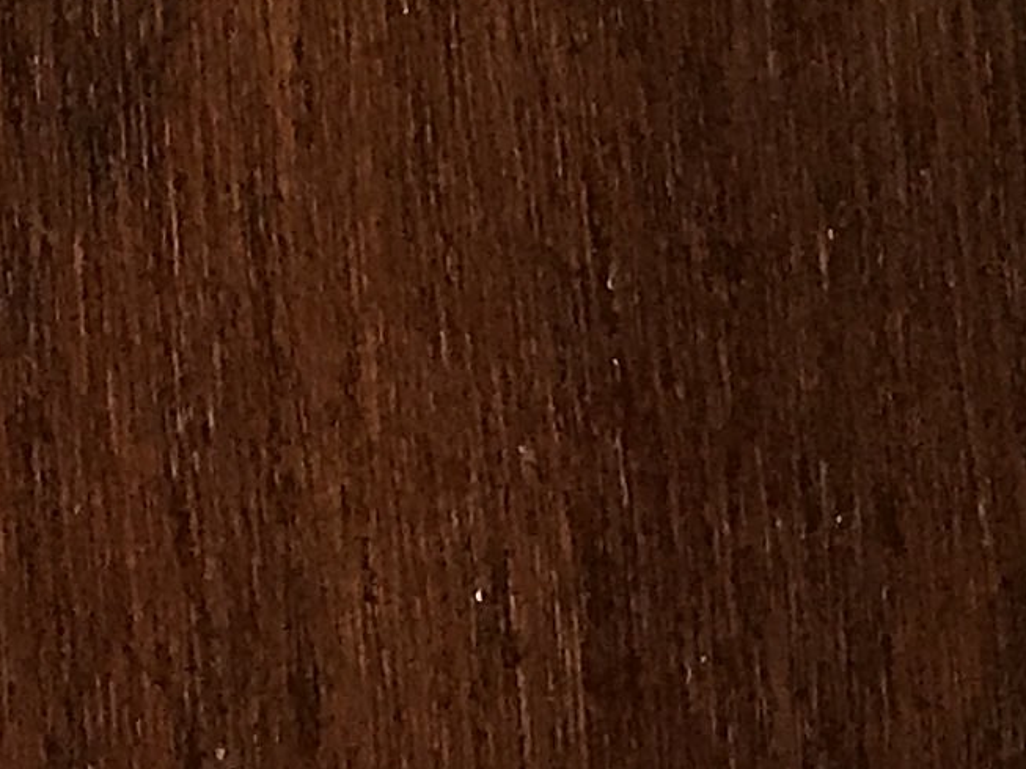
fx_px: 5125
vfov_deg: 7.5
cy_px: -1568
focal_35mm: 173
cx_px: -151
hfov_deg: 11.2
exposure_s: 1/20
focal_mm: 3.99
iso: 40
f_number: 1.8
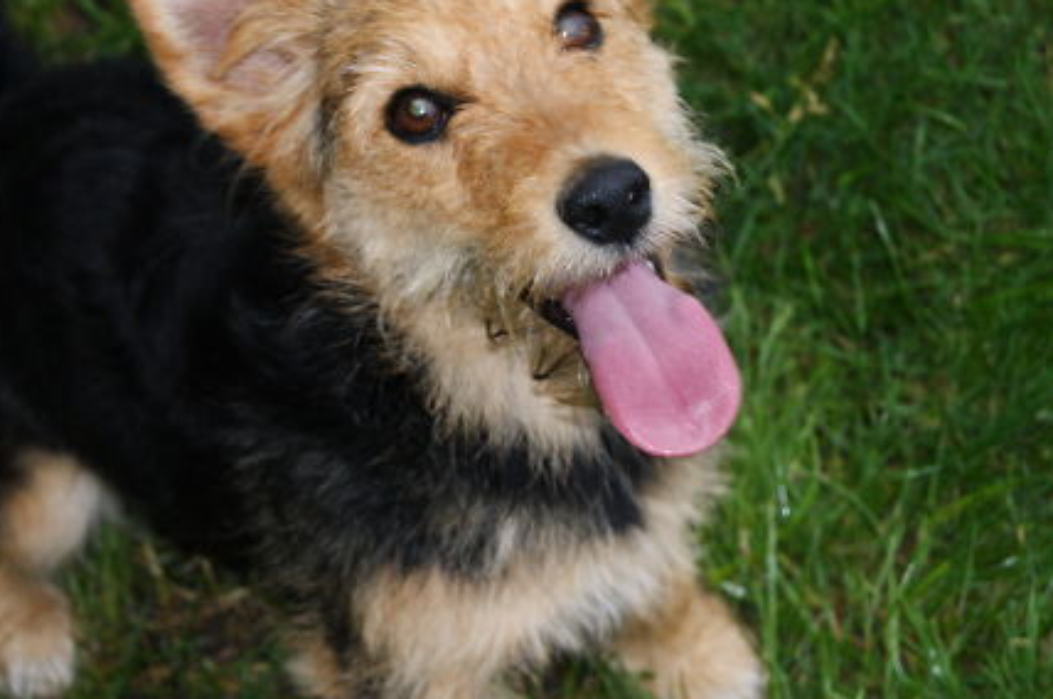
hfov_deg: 17.6
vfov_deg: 11.7
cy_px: 310
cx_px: 491
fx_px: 3409
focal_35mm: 117
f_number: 5.6
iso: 400
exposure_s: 1/80
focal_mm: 55
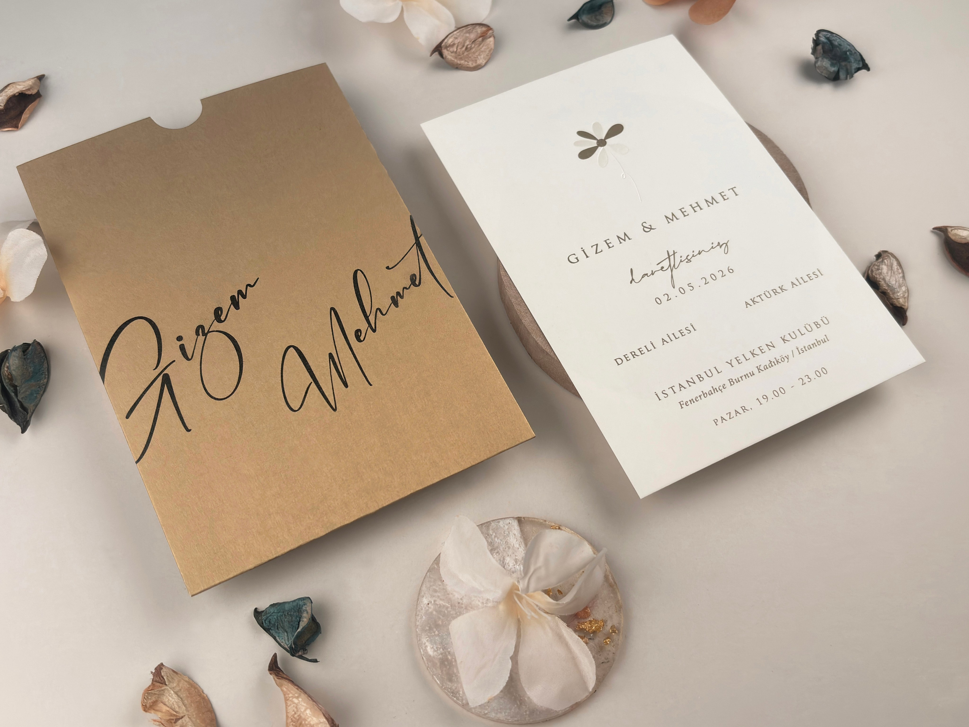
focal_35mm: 36
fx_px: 1008
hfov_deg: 51.4
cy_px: 364
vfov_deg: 39.7
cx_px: 484
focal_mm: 5.96
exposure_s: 1/102
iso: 32
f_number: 1.6
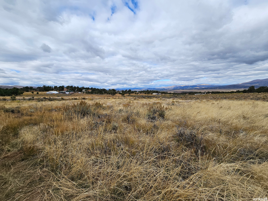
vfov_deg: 89.9
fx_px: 101
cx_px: 134
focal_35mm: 13
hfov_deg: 106.2
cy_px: 100
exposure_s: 1/2805
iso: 50
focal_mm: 2.2
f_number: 2.2
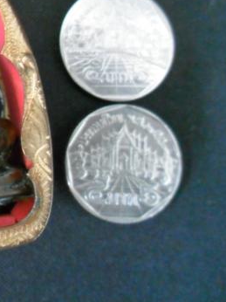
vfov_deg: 37.8
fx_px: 436
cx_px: -45
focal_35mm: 50
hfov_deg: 26.0
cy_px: 100
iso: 640
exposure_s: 1/20
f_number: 3.5
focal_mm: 4.9
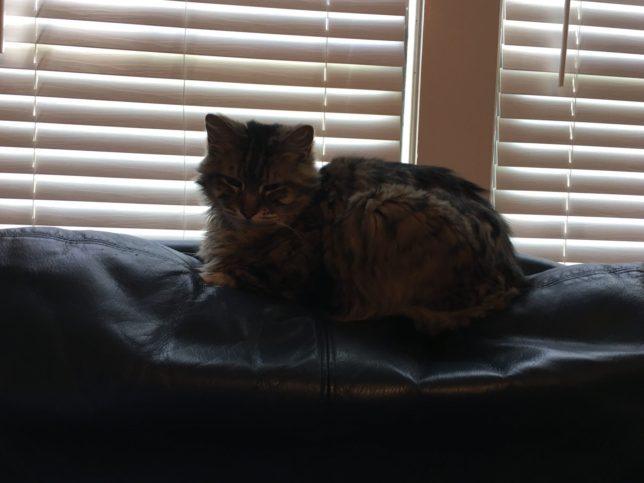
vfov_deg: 46.8
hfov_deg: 60.0
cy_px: 233
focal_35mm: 30
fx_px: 558
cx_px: 317
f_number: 2.2
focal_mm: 4.15
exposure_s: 1/30
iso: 64
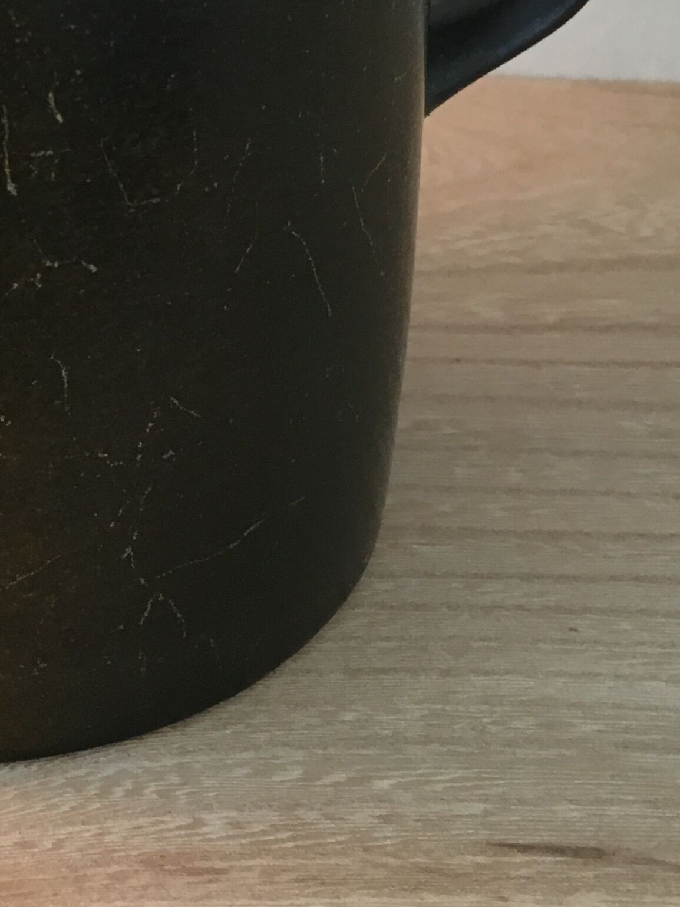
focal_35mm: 76
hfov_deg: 18.8
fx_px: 1991
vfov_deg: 24.5
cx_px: -24
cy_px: 6
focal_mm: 4.15
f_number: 2.2
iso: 100
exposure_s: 1/33
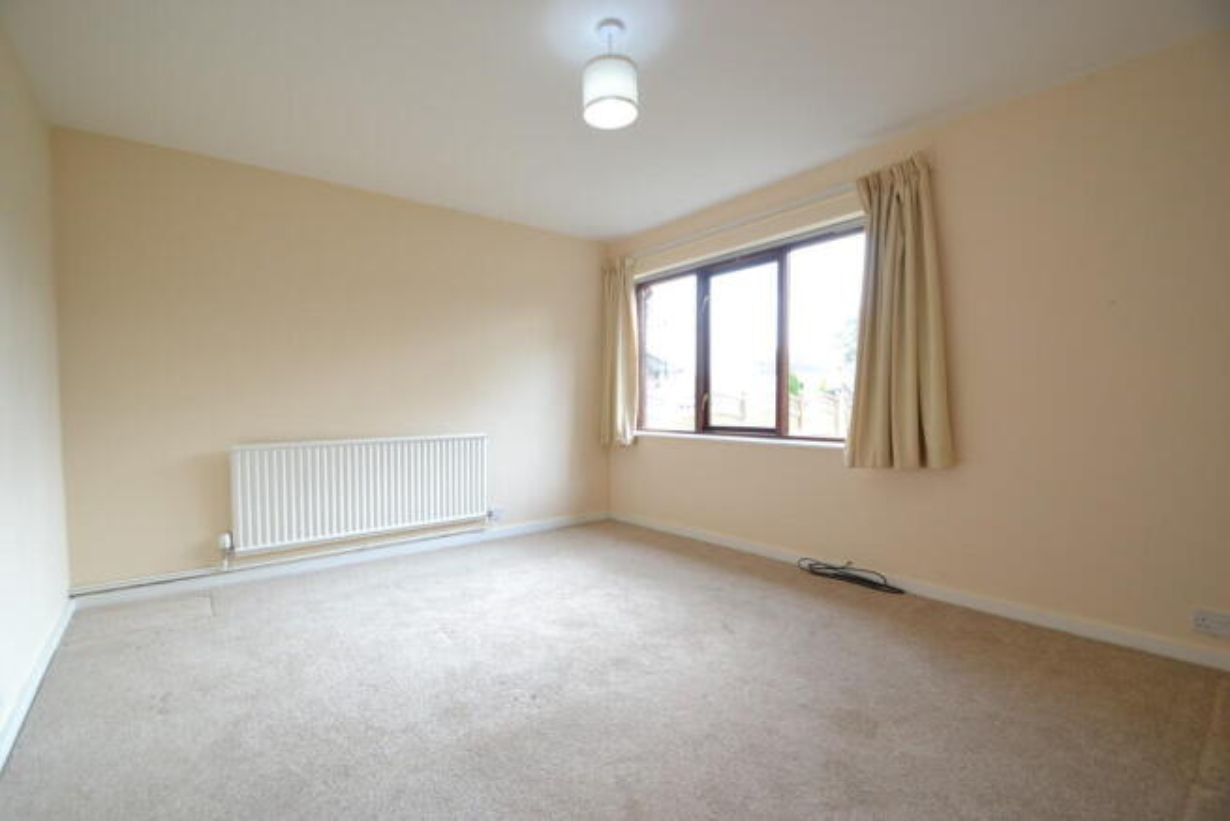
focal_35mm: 15
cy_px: 410
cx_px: 615
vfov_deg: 77.4
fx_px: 513
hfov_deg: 100.4
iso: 400
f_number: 5.6
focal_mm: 10
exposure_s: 1/125
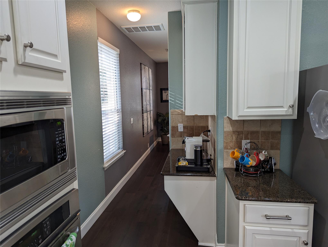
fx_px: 228
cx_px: 164
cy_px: 124
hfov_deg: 71.5
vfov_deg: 56.9
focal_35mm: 24
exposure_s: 1/24
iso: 37
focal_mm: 6.81
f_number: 1.85
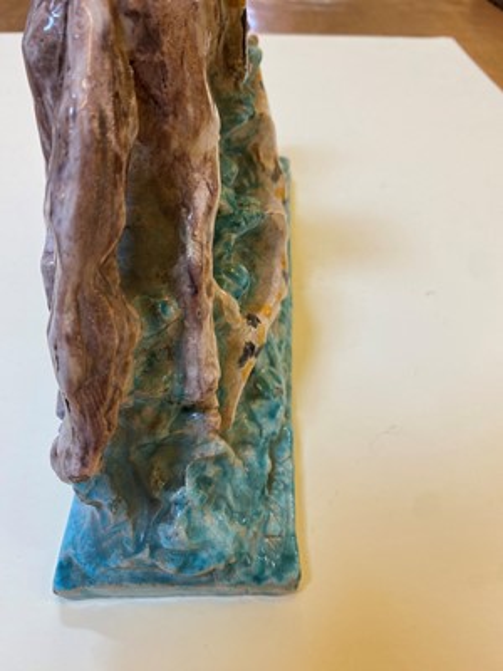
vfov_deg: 67.3
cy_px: 336
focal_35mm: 26
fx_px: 504
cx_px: 252
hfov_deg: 53.1
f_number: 1.8
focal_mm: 4.25
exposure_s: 1/50
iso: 64
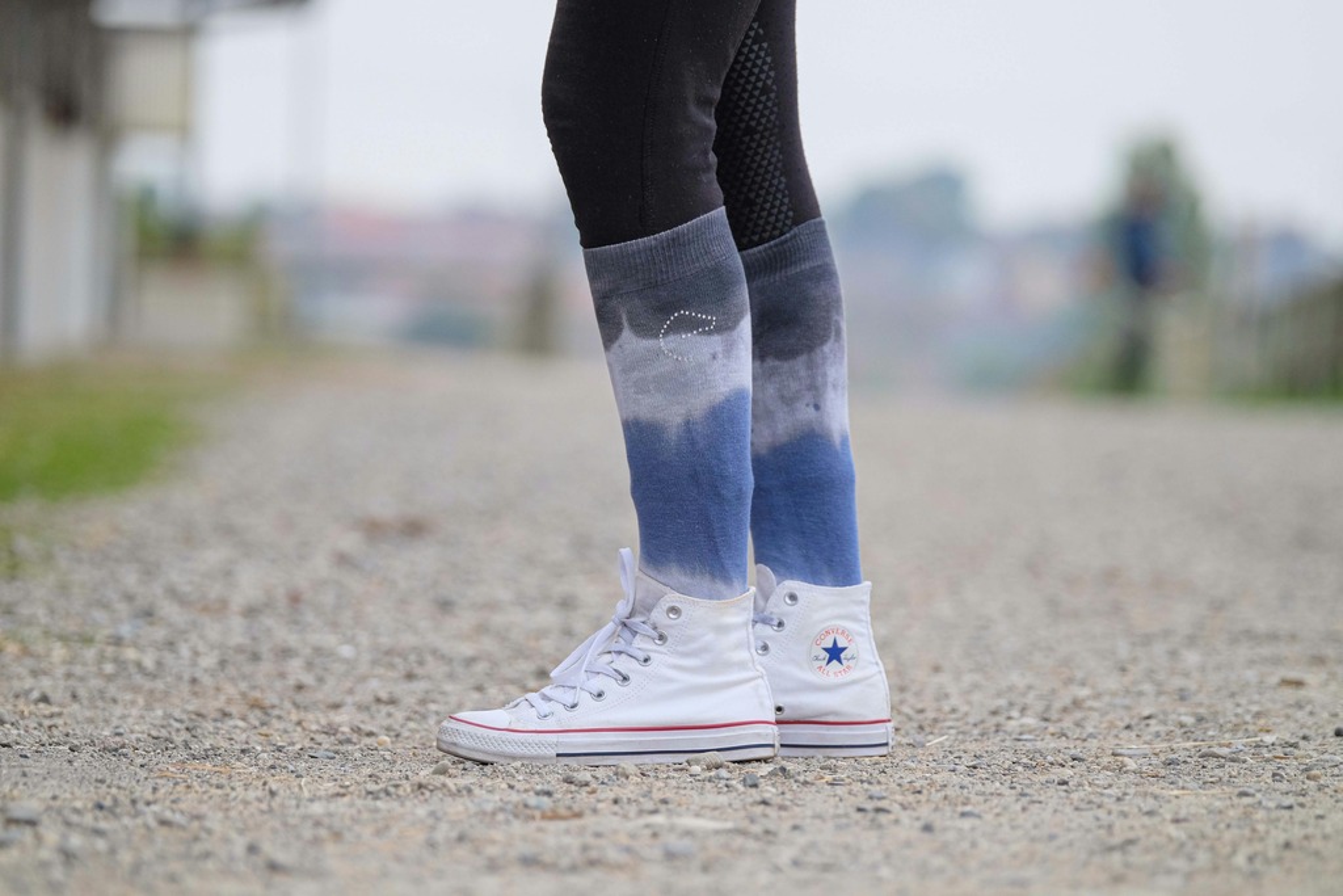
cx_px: 672
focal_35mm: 261
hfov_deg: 7.9
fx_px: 9737
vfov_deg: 5.3
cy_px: 448
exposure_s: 1/500
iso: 640
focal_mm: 174
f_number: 4
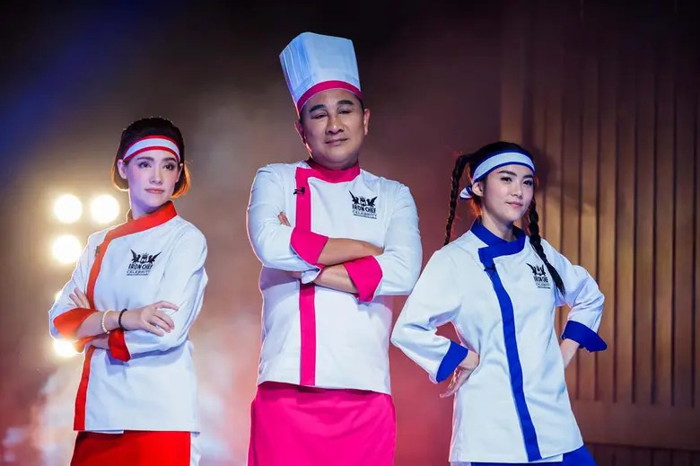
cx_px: 350
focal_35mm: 160
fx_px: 3109
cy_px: 233
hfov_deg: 12.8
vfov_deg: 8.6
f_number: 2.8
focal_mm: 160
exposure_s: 1/80
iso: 400
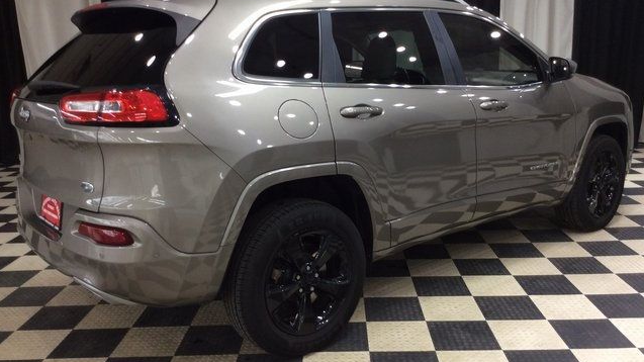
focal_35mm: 35
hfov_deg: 56.6
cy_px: 193
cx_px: 321
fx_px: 598
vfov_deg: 33.7
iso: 50
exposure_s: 1/24
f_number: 2.4
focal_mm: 3.3
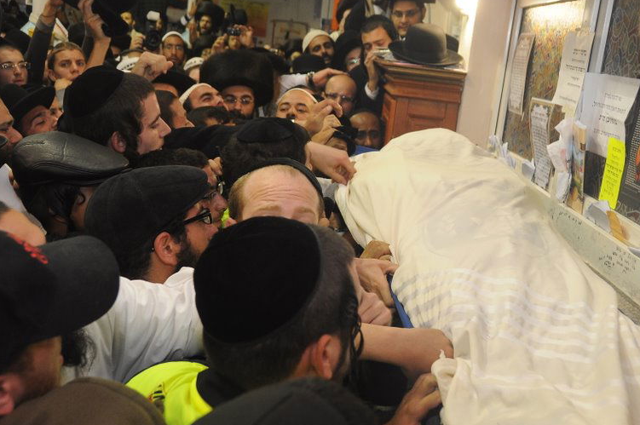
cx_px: 320
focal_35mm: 45
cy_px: 216
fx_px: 799
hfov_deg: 43.6
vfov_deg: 29.8
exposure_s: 1/100
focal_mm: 22
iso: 640
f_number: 3.8
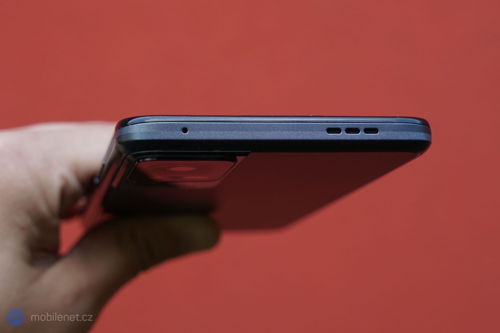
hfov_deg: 38.2
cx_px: 250
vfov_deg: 26.0
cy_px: 166
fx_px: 722
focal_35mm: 52
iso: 320
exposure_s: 1/160
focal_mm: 52
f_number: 7.1
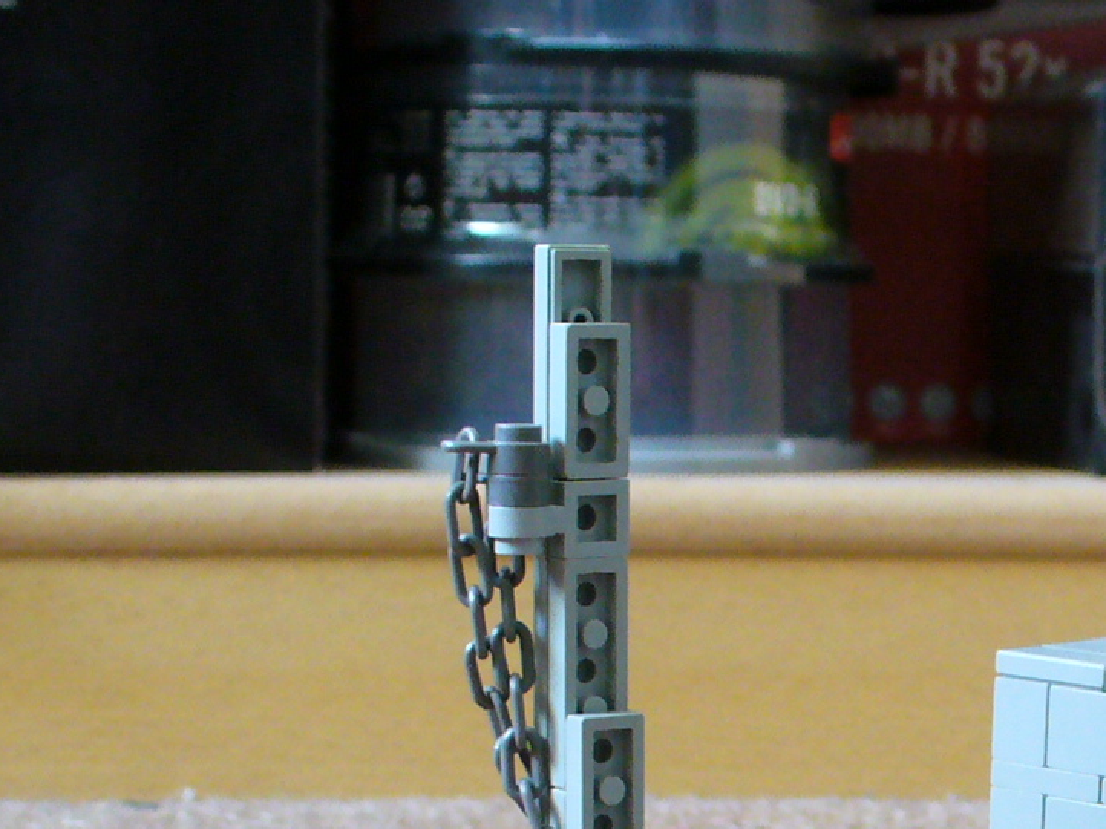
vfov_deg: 13.5
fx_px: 3354
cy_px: 1091
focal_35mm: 105
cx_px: 1131
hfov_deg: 18.2
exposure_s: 1/20
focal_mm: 6.1
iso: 200
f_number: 2.8
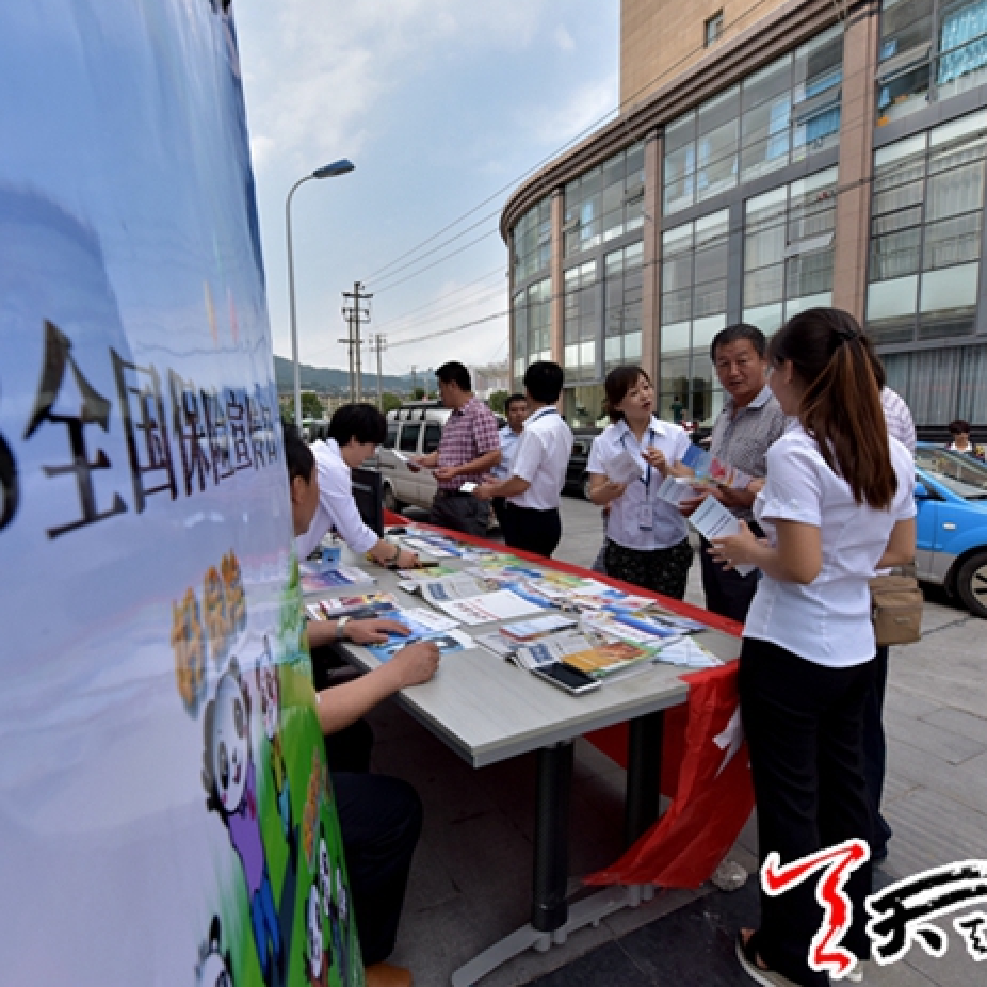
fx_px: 581
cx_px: 448
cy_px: 491
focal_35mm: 18
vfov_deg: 80.7
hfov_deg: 80.5
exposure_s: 1/500
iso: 250
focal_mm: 14
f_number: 8
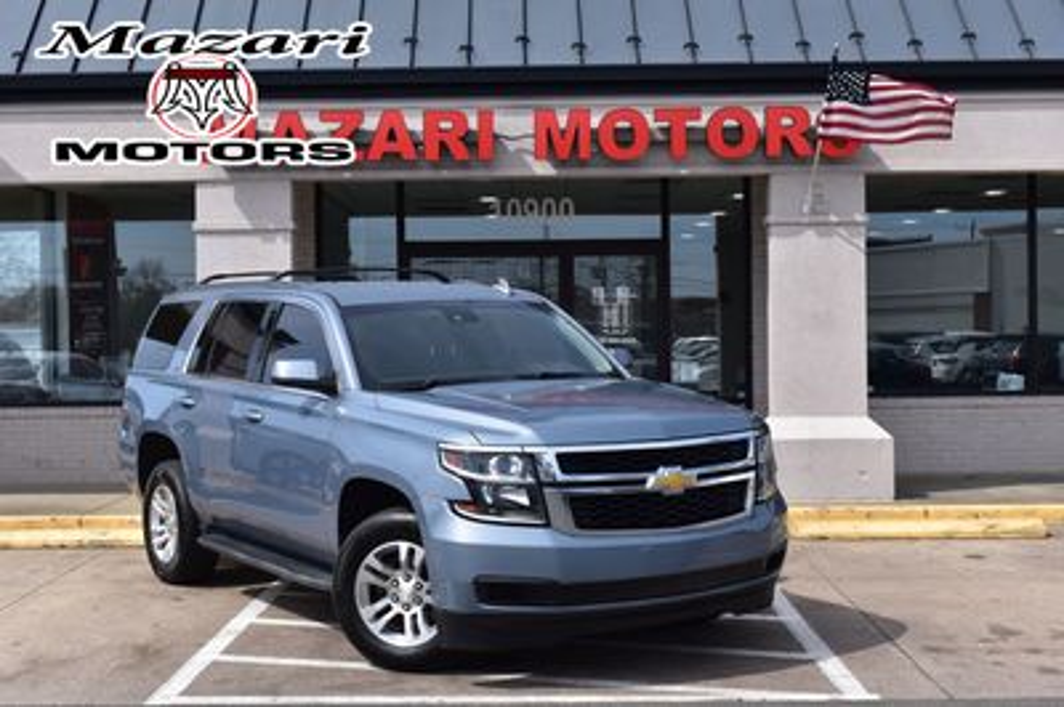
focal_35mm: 52
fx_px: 1550
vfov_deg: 25.7
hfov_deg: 37.9
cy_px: 354
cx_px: 532
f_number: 11
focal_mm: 35
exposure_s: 1/500
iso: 400
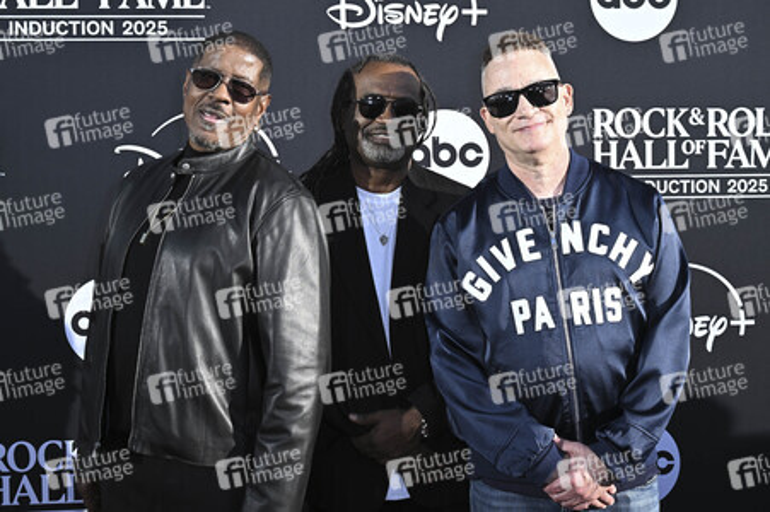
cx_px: 385
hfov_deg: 36.9
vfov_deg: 25.0
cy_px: 256
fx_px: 1154
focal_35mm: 54
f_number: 9
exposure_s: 1/320
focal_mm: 54
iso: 250
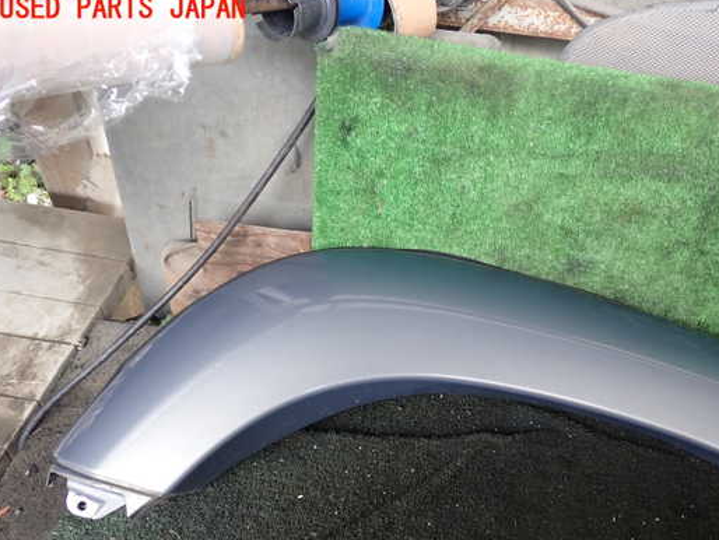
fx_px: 727
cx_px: 411
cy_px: 306
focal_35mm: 35
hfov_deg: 52.4
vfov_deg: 40.6
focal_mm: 5.4
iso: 125
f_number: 2.3
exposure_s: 1/60
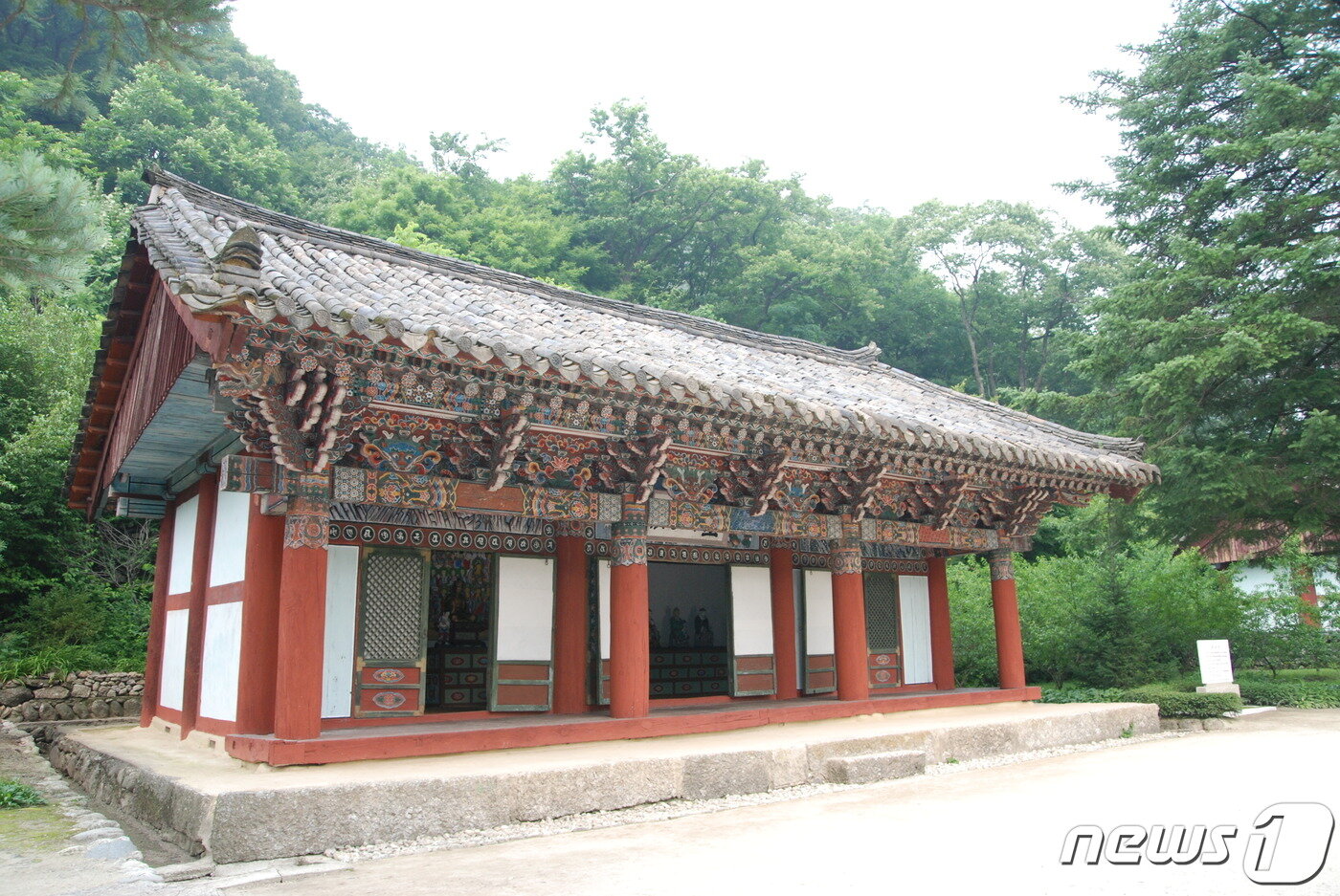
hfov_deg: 70.4
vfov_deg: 50.5
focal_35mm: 26
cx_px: 670
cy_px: 448
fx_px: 950
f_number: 5
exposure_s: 1/200
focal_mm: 17
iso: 400
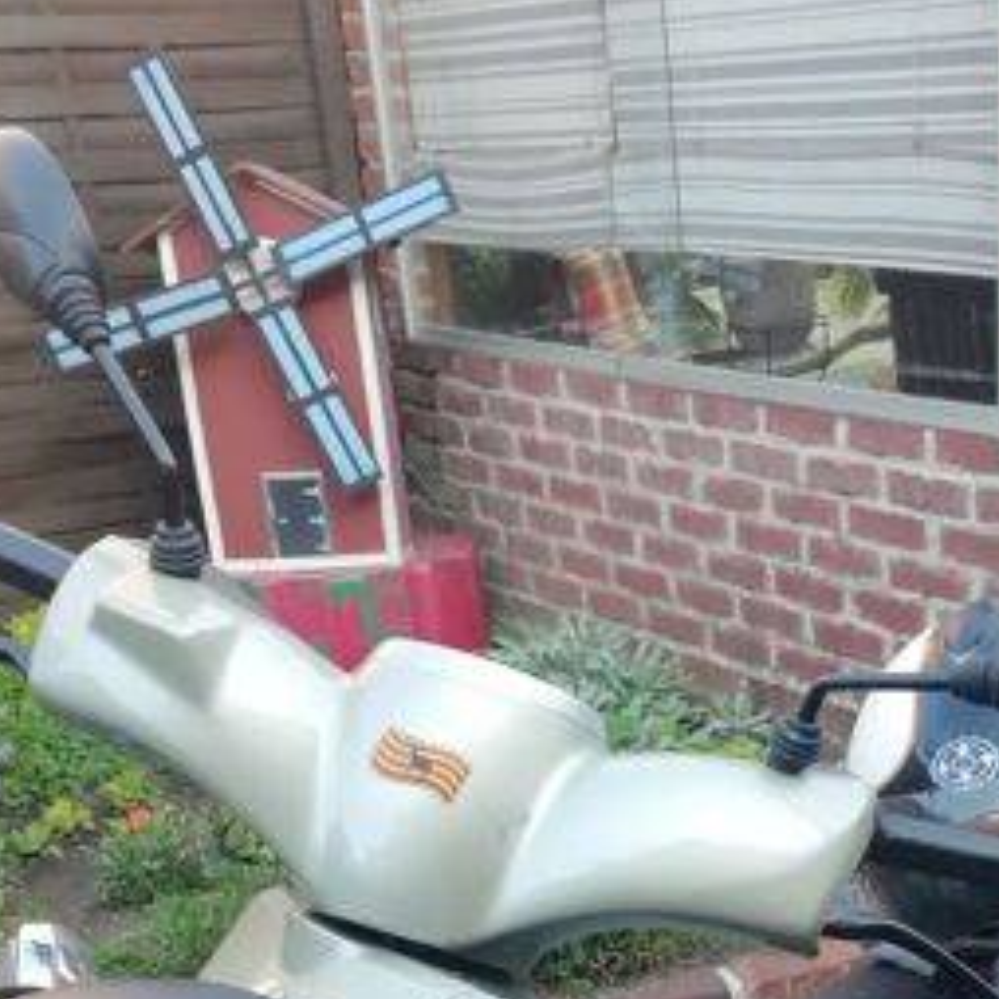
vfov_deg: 27.7
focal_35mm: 58
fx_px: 1894
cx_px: 850
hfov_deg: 28.7
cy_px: 1023
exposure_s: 1/100
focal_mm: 3.21
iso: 64
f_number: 2.2
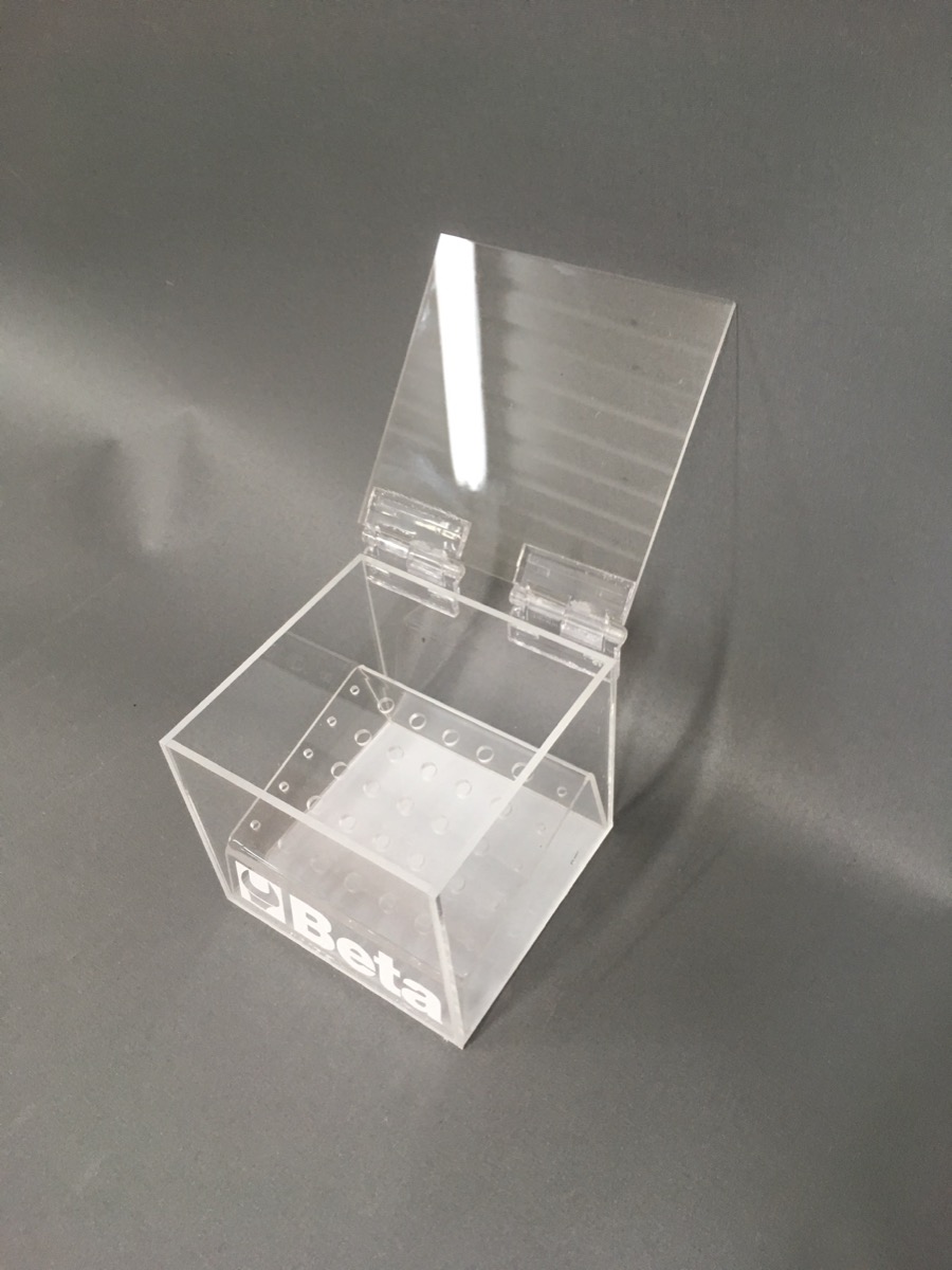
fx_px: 1063
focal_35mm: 29
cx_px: 476
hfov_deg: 48.2
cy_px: 635
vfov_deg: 61.7
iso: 125
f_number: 2.2
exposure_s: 1/33
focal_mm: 4.15
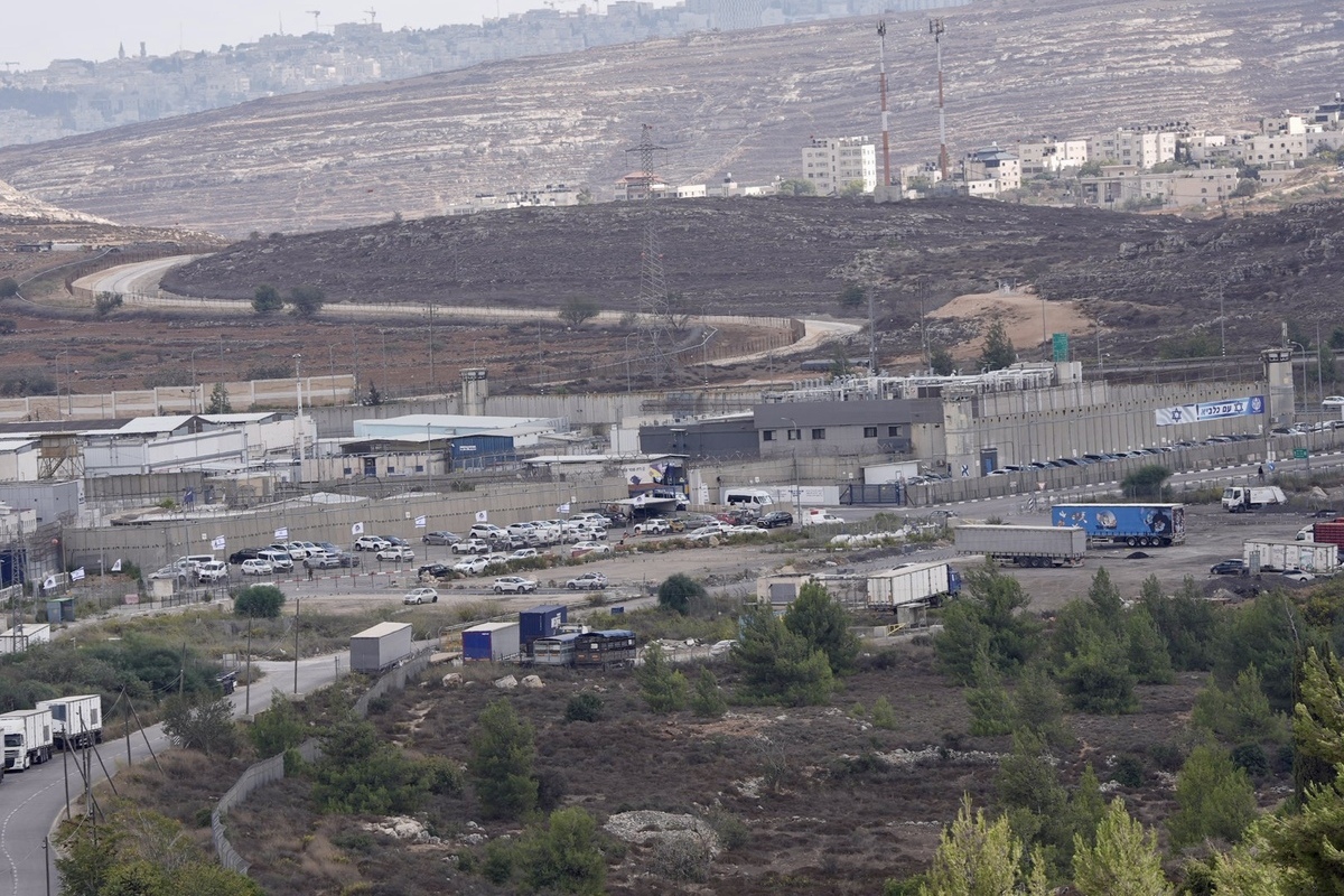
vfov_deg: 4.6
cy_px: 448
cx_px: 672
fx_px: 11199
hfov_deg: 6.9
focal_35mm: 300
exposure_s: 1/500
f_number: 7.1
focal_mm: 200
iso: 200
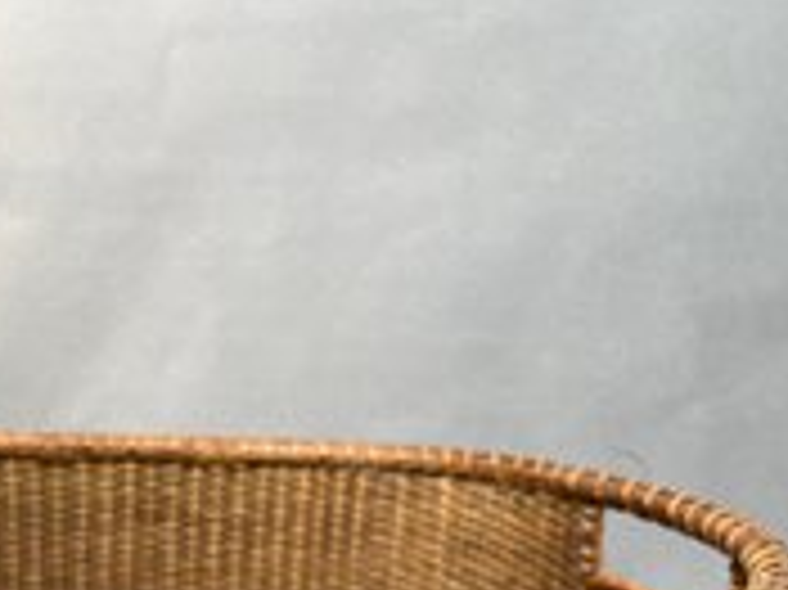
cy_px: 556
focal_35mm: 51
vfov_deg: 27.3
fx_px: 1160
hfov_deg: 35.1
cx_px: 61
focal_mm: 5.7
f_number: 1.5
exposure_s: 1/60
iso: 64
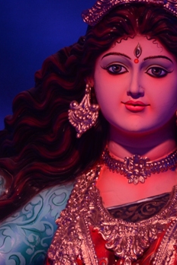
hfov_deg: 3.8
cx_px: 127
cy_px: 91
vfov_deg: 5.7
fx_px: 2663
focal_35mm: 361
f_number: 5.6
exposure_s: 1/80
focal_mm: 105
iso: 500
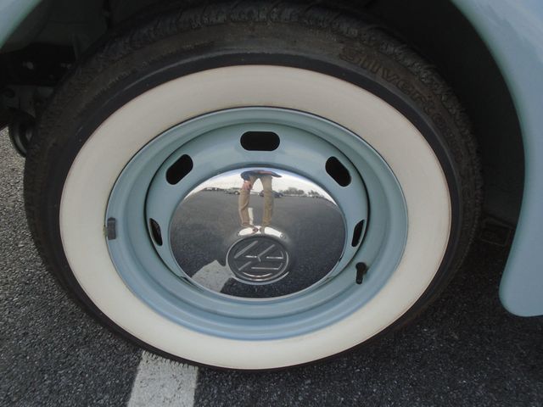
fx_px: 408
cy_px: 204
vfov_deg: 53.1
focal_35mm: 26
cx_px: 272
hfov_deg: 67.3
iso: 100
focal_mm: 4.6
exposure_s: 1/400
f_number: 3.2
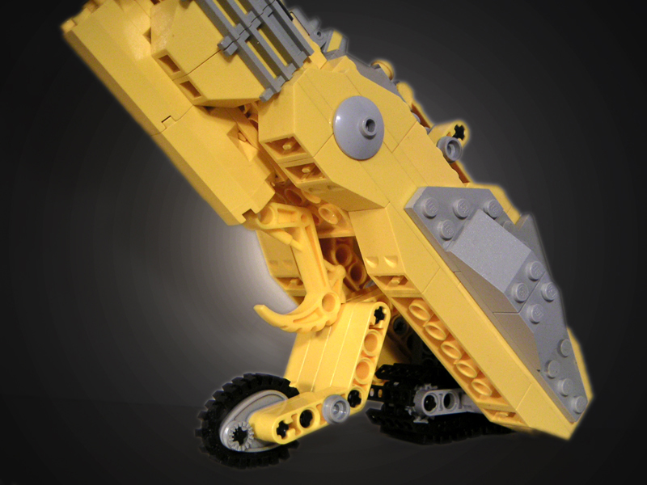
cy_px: 242
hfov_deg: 39.7
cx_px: 324
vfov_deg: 30.3
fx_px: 897
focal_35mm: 48
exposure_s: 1/20
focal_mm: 7.5
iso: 100
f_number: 2.9
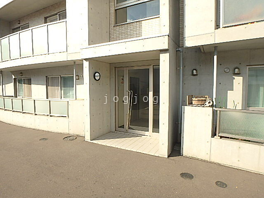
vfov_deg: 63.4
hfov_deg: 79.0
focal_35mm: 21
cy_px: 99
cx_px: 132
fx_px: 160
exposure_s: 1/500
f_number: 3.5
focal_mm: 3.7
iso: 125
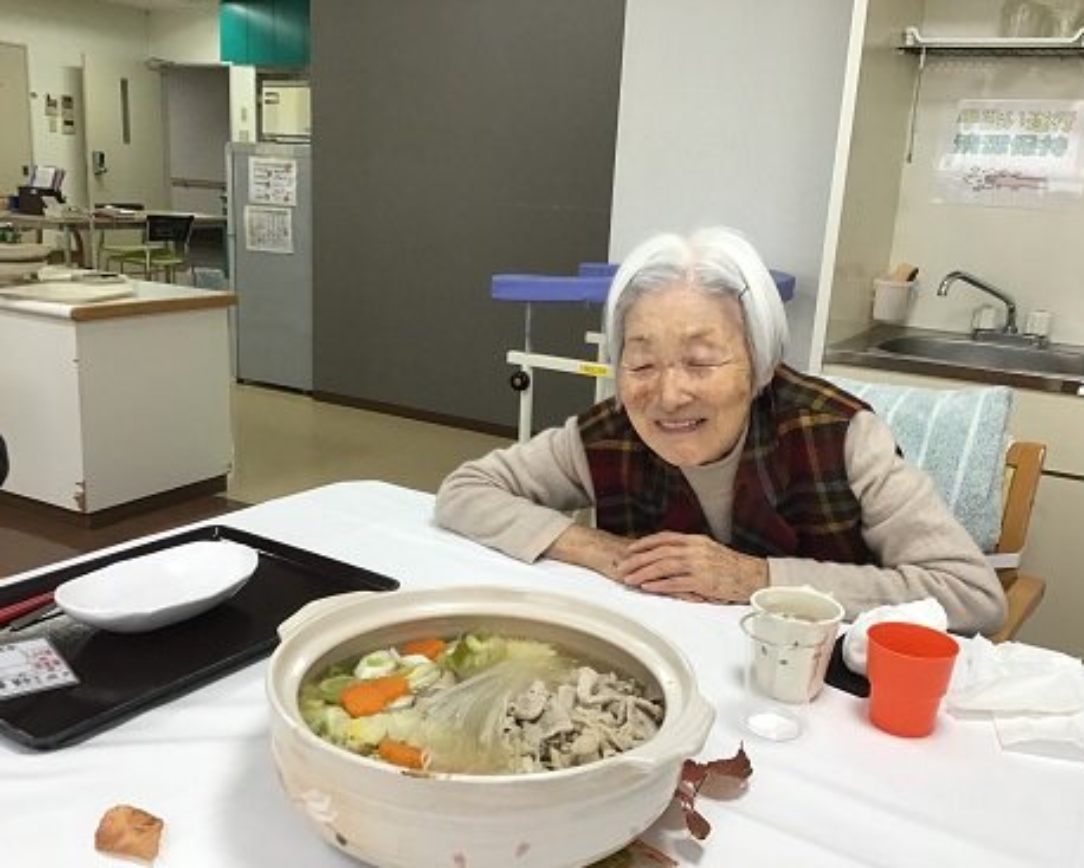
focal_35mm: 33
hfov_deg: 54.2
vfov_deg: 44.6
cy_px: 441
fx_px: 1059
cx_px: 535
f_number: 2.4
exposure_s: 1/30
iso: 25
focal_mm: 3.3
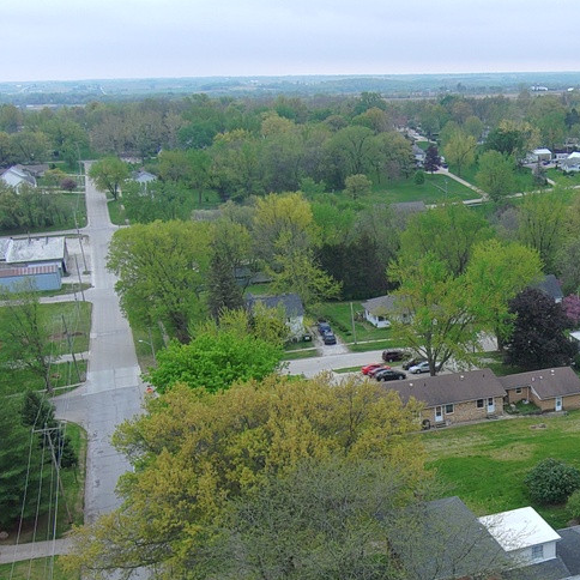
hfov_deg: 34.8
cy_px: 479
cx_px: 518
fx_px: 872
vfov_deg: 35.4
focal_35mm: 46
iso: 100
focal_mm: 3.7
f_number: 2.8
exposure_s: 1/135
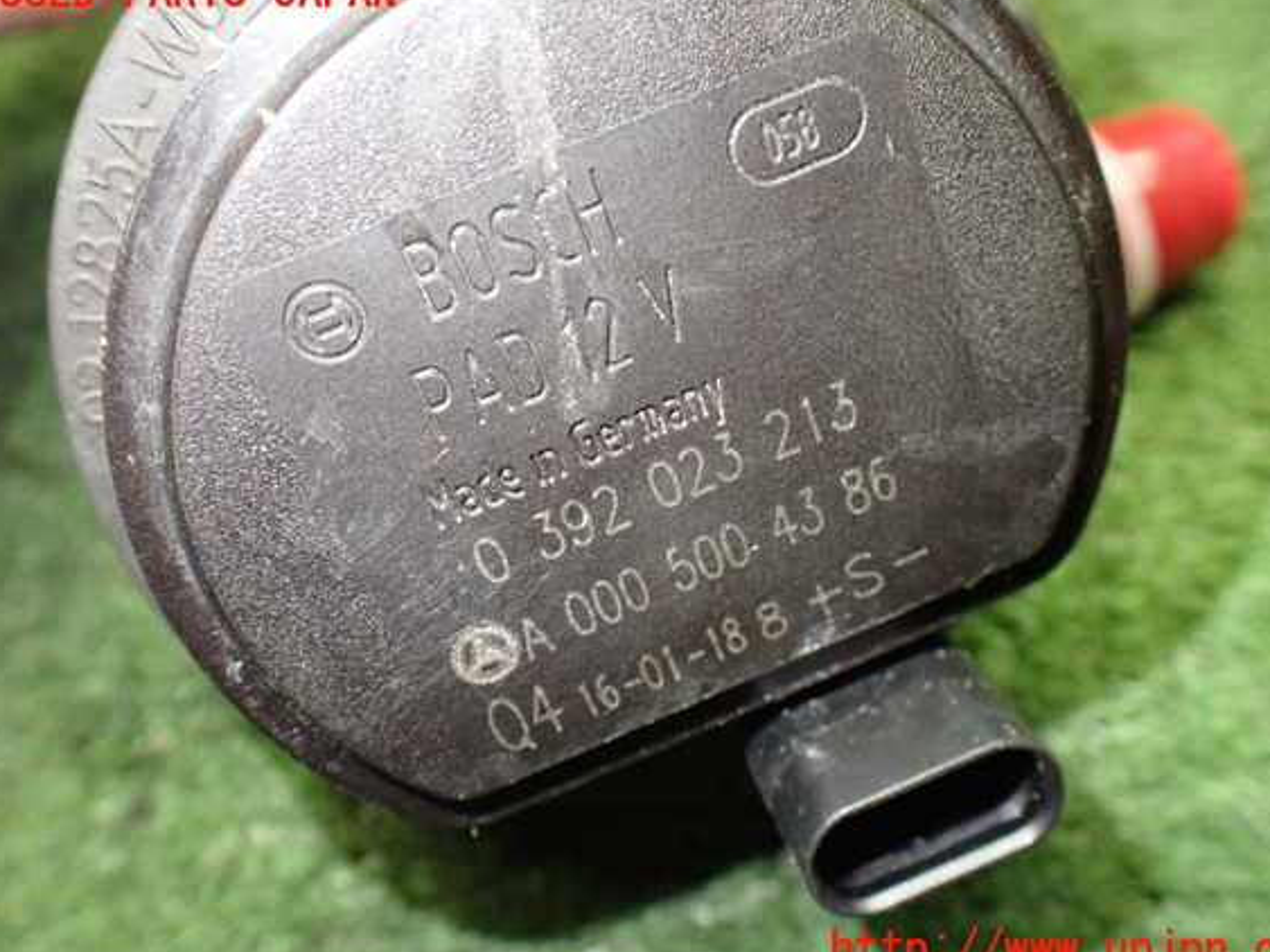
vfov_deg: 44.1
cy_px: 471
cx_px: 663
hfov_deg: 56.8
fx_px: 1174
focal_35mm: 32
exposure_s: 1/80
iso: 800
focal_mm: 5.4
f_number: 2.3
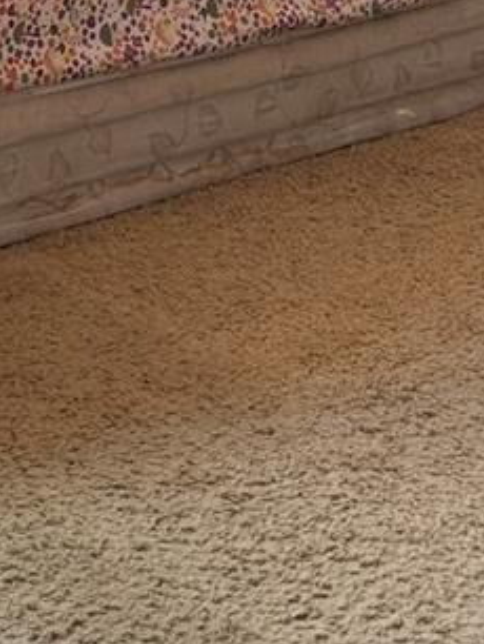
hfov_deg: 15.1
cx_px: -135
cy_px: -293
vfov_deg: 18.7
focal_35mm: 94
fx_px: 1750
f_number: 1.78
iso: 100
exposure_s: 1/123
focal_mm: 6.76
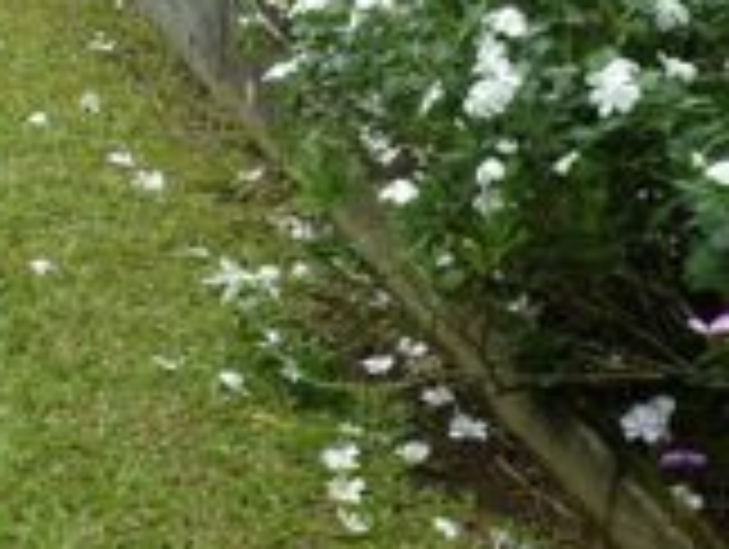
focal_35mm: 122
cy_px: -94
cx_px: -266
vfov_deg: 11.9
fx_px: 2573
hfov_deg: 15.2
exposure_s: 1/250
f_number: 4
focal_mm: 6.4
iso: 100
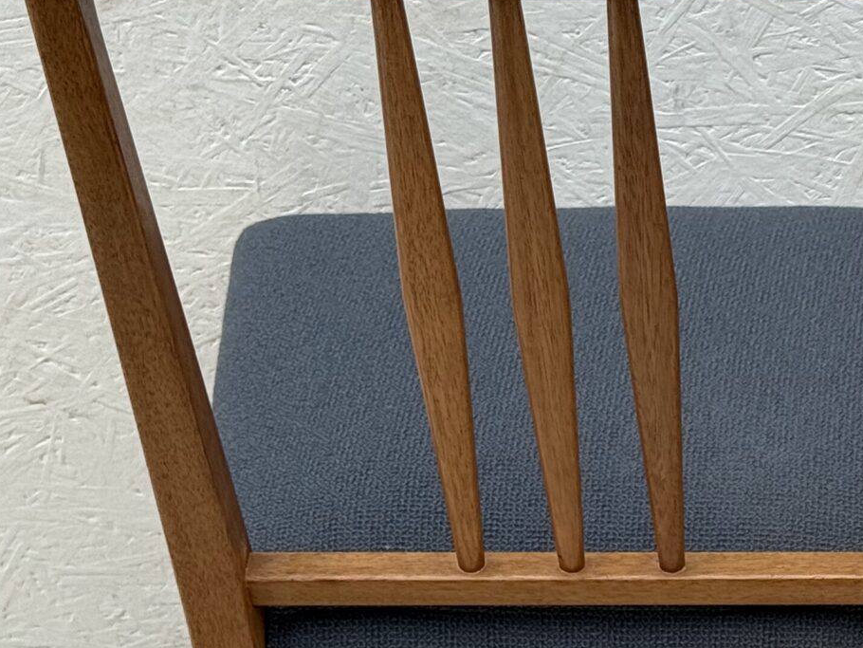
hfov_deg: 14.1
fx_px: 3367
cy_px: 535
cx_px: 1102
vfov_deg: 10.9
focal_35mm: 135
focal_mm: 6.76
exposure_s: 1/434
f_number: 1.78
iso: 64
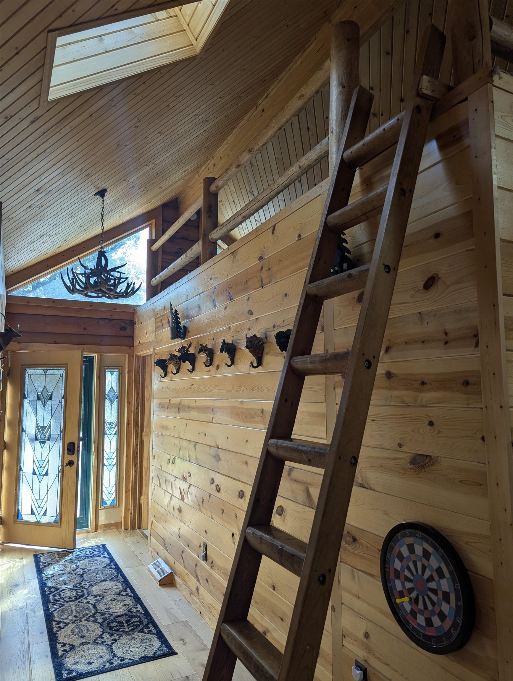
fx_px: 473
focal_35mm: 24
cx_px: 256
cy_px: 340
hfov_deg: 56.9
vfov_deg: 71.5
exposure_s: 1/120
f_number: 1.85
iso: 34
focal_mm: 6.81
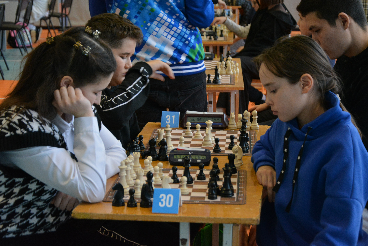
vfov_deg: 17.5
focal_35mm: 78
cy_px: 123
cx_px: 184
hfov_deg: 26.0
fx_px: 797
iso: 1600
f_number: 5
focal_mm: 52
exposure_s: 1/60
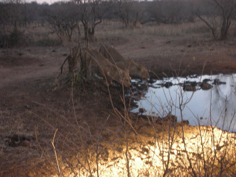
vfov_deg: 24.0
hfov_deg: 31.7
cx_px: 118
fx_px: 416
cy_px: 88
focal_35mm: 61
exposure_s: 2
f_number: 4
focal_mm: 10.1
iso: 200
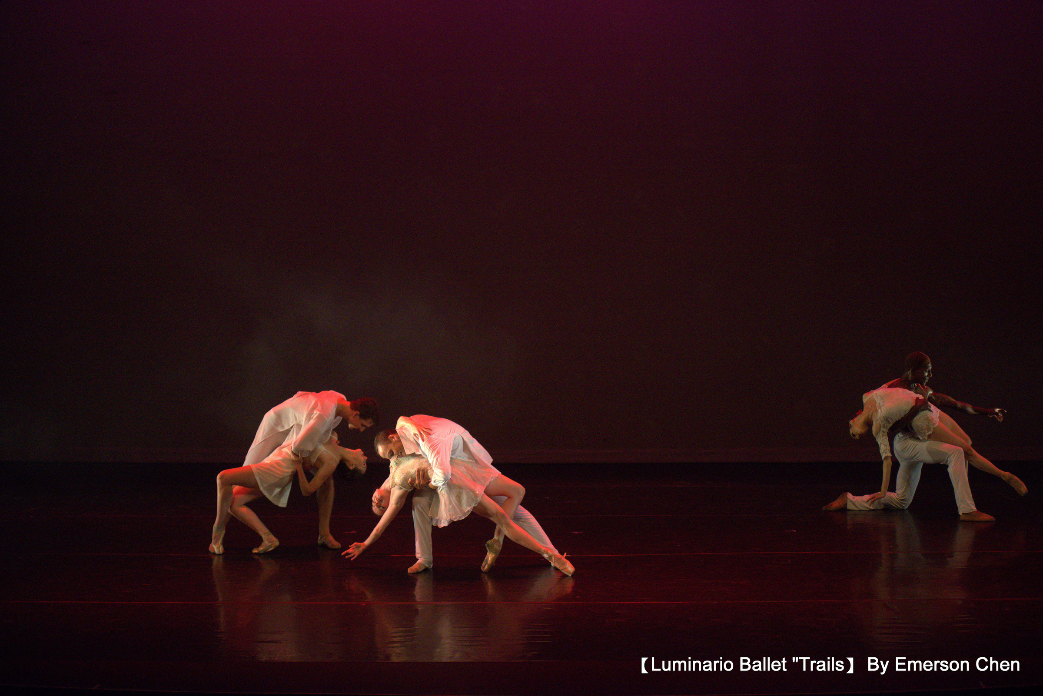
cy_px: 348
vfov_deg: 17.1
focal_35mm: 80
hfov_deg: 25.4
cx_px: 522
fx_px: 2318
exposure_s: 1/500
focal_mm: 80
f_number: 2.8
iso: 2000
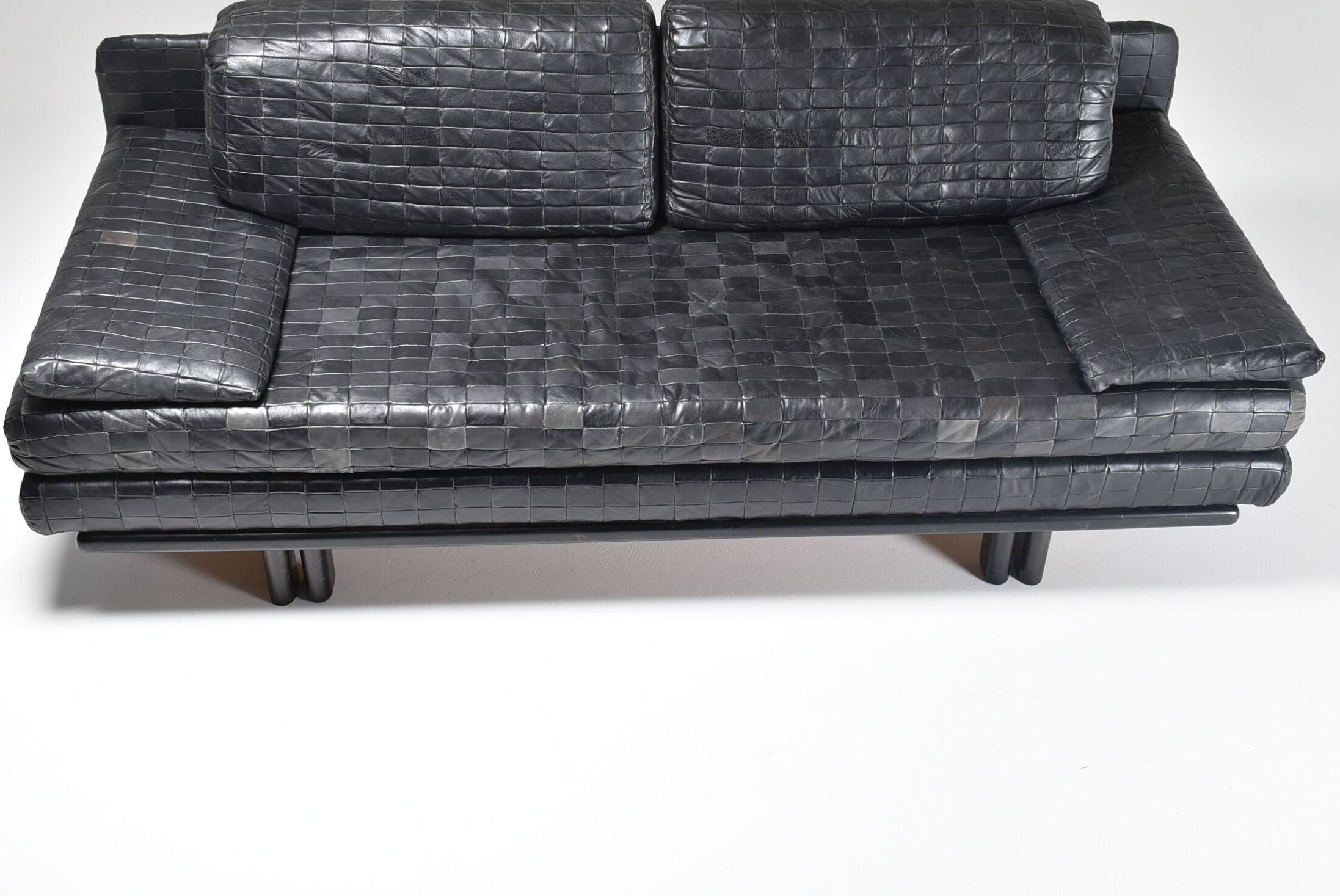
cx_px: 644
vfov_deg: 29.8
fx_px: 1676
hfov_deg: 43.6
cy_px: 344
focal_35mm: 45
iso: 100
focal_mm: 22
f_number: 6.3
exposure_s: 1/160
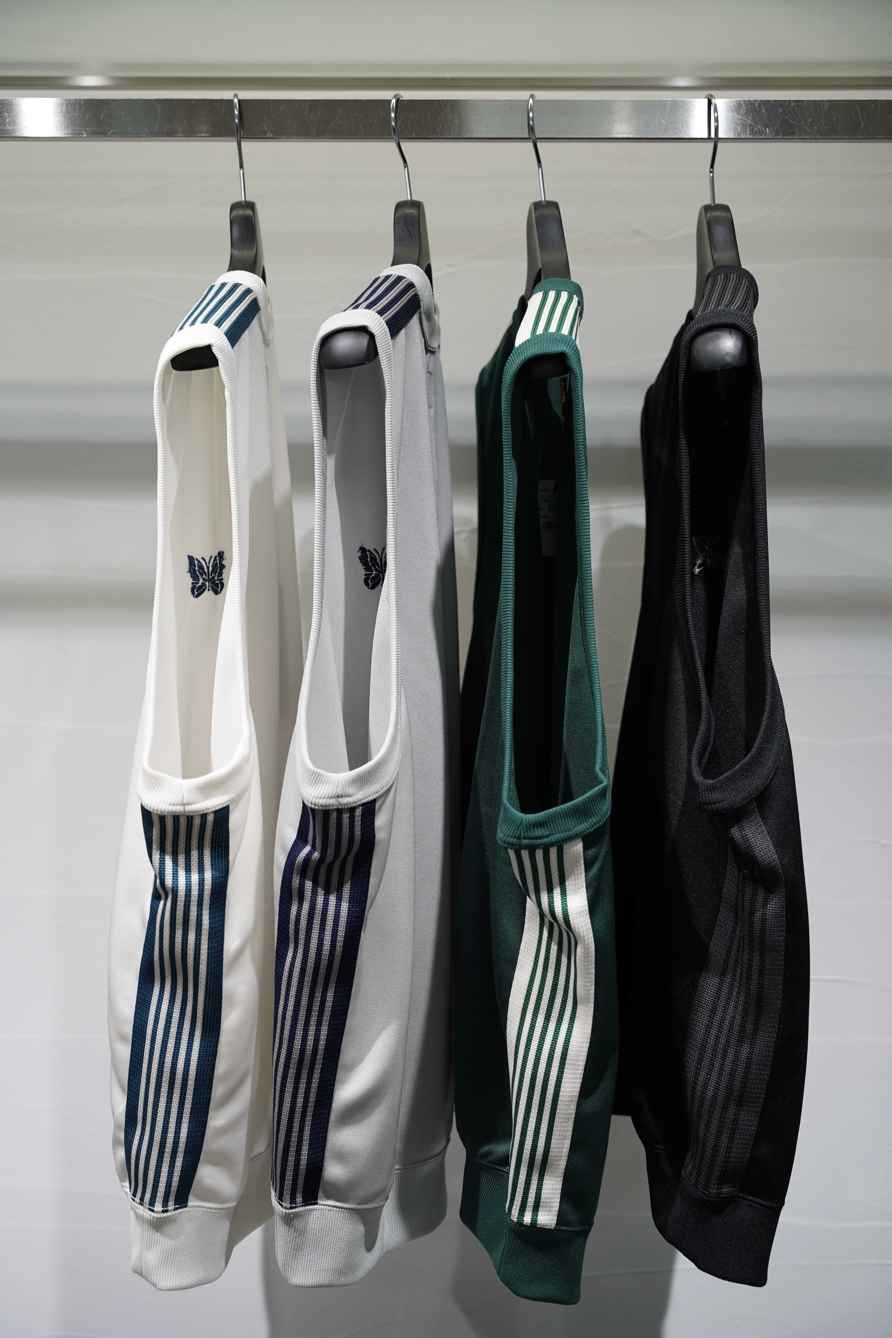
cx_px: 446
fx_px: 1825
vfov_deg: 40.3
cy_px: 669
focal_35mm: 49
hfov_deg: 27.5
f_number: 4
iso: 640
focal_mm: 49.1
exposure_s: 1/160
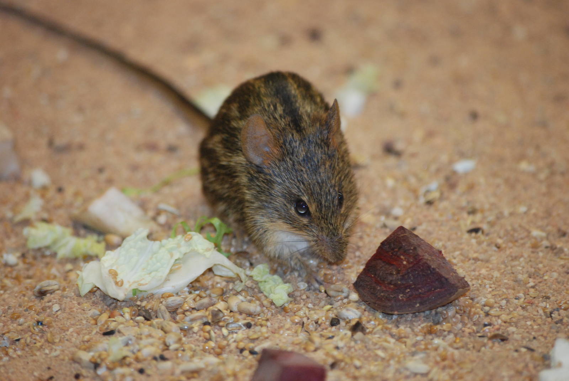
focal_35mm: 292
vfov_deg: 4.7
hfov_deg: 7.0
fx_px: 4629
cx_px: 284
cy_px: 190
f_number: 5
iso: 1000
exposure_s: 1/60
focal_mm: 195
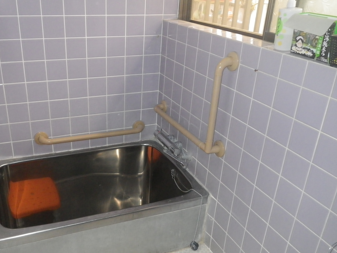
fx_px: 341
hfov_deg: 52.3
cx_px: 137
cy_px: 148
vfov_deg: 40.6
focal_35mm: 35
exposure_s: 1/50
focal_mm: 5
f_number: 3.5
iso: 400
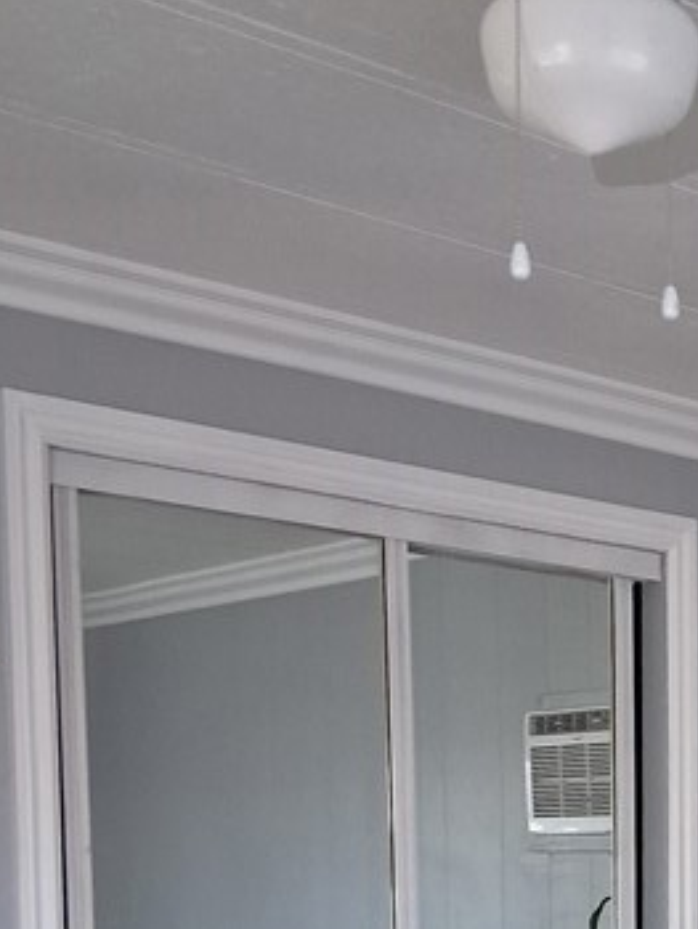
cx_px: 860
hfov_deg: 18.3
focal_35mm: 76
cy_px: 1048
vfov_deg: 23.8
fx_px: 2041
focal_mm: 3.98
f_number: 1.8
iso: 320
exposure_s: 1/60
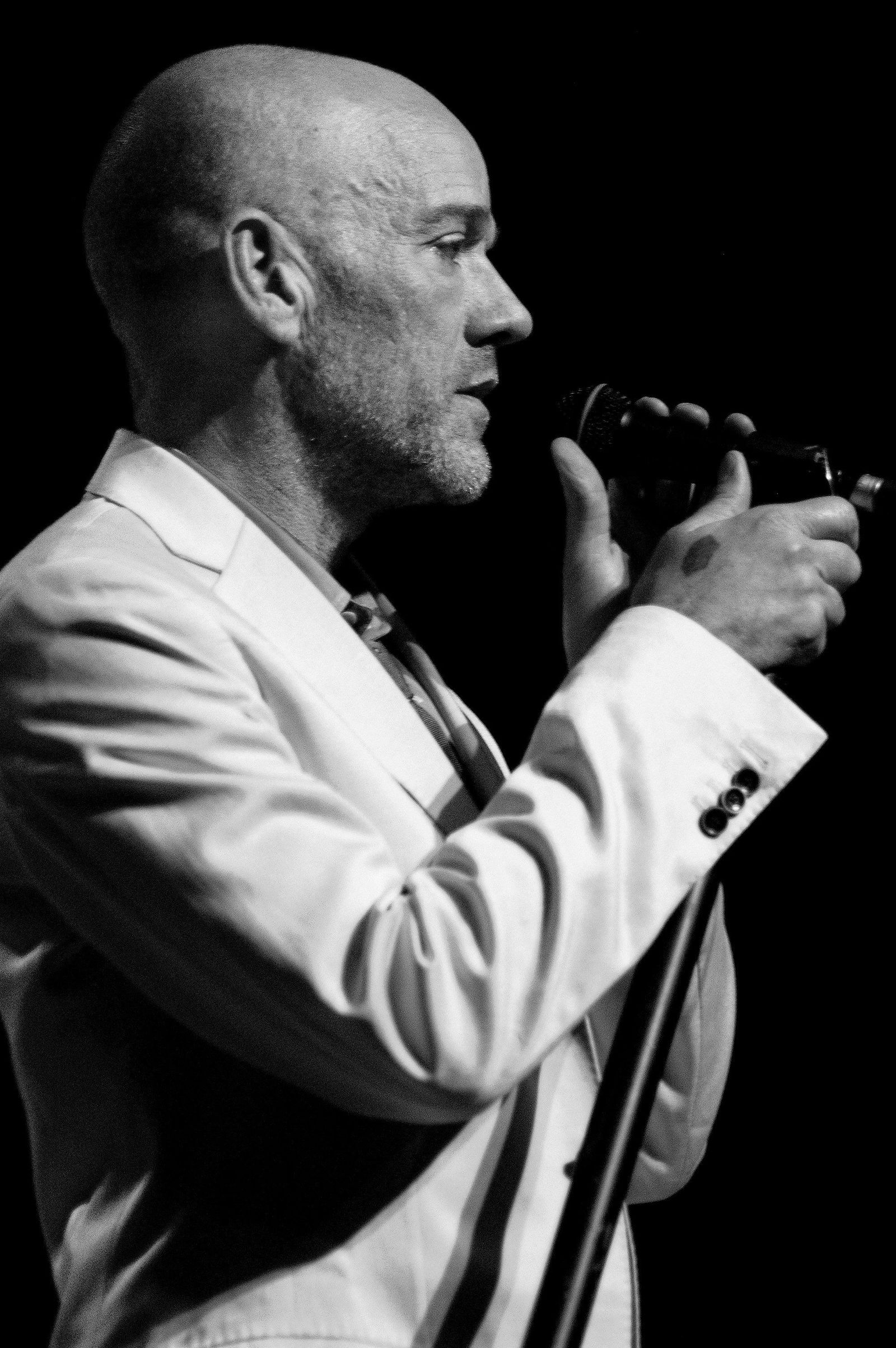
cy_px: 674
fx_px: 8133
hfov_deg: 6.3
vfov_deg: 9.5
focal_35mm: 218
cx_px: 448
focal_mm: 145
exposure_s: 1/40
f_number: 4.5
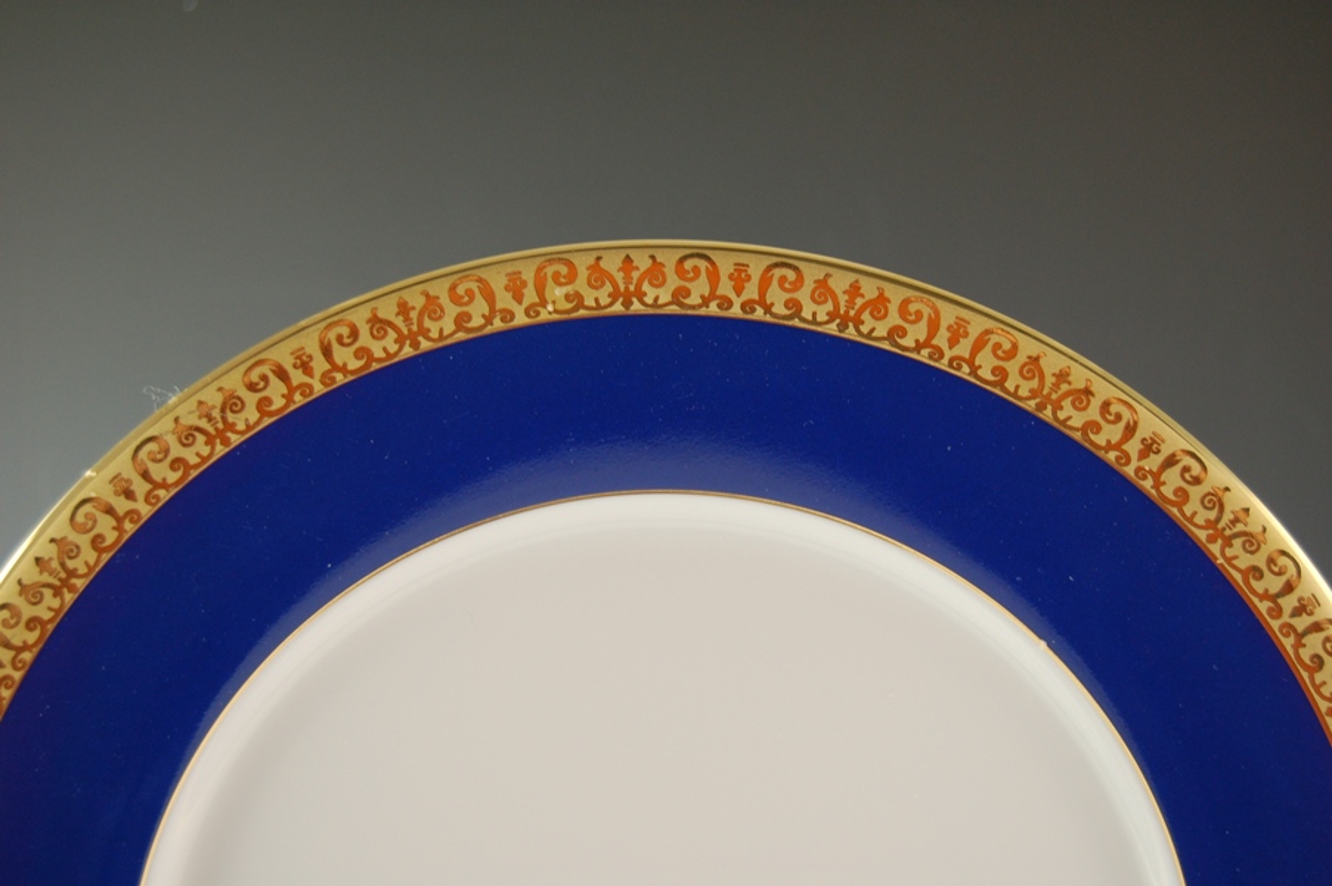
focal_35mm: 57
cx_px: 666
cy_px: 443
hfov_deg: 35.1
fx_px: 2107
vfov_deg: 23.7
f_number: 5
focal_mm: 38
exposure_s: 1/30
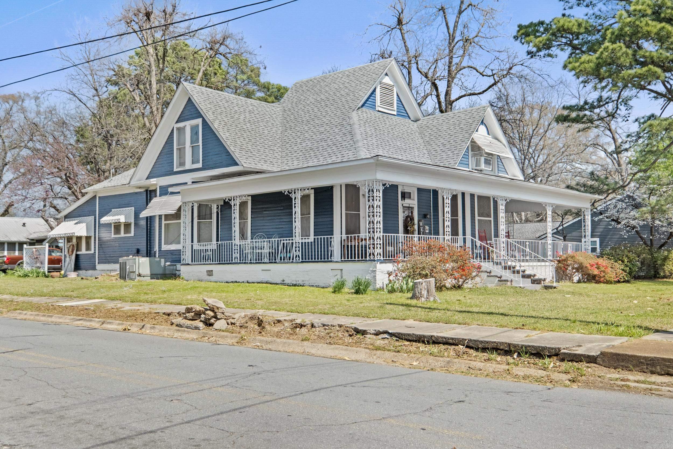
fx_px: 673
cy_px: 224
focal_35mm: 36
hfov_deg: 53.1
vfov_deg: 36.9
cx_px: 336
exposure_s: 1/160
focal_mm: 24
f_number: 8
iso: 400
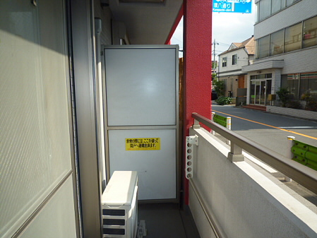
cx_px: 158
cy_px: 119
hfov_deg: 69.4
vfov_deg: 54.9
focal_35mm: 25
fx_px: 229
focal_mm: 4.4
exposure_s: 1/500
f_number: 3.2
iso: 100
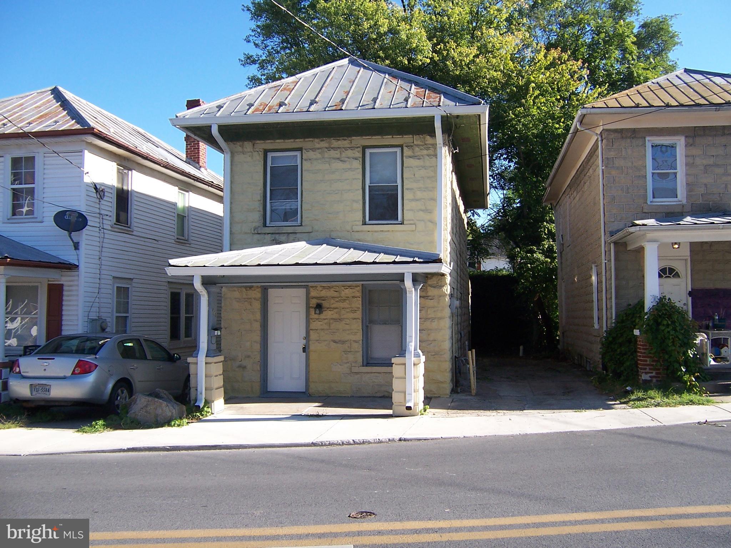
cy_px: 274
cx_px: 366
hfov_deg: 55.4
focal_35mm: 33
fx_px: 697
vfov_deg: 42.9
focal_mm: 5.5
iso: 80
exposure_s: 1/350
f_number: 3.4
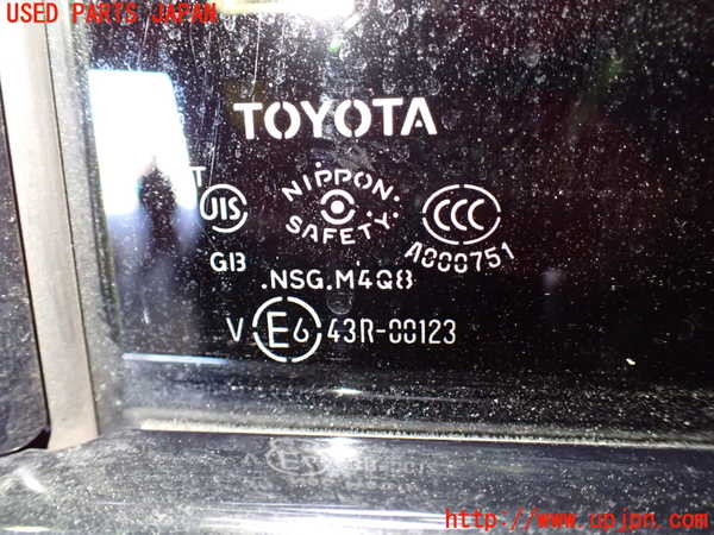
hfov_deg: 60.0
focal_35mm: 30
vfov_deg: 46.8
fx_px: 619
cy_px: 268
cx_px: 357
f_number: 2.3
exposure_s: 1/30
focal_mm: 5.4
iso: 1250
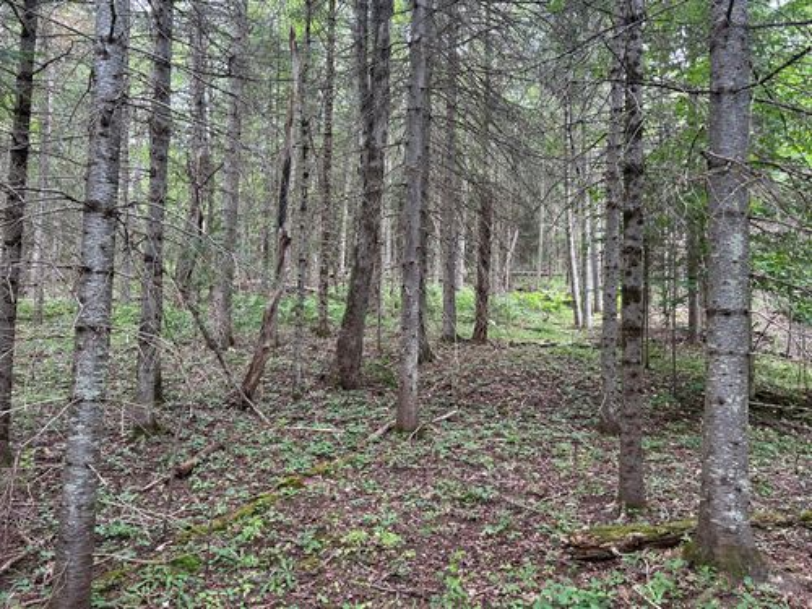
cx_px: 406
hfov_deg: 67.3
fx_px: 610
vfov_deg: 53.1
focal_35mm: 26
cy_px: 304
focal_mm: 5.7
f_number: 1.5
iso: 125
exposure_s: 1/110
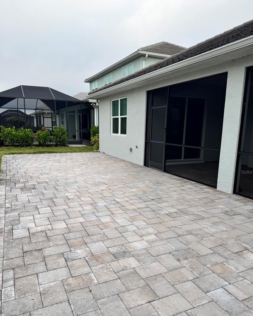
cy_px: 172
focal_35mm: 26
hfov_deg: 54.9
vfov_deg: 65.9
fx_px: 243
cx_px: 130
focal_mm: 6.76
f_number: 1.78
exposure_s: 1/1767
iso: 80
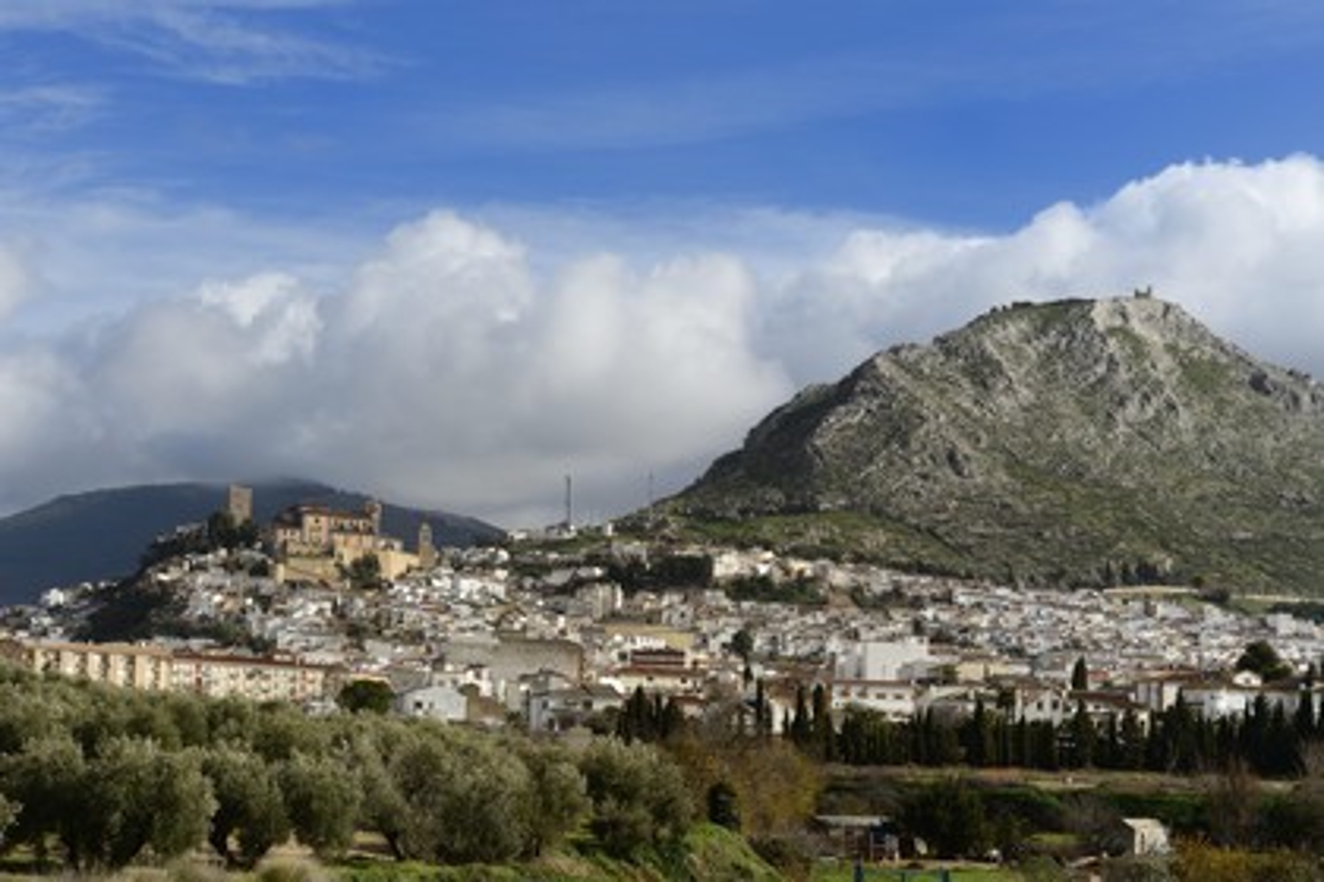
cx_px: 662
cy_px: 441
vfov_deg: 19.5
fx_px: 2574
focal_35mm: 70
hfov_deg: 28.8
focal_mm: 70
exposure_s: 1/800
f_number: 11
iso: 400
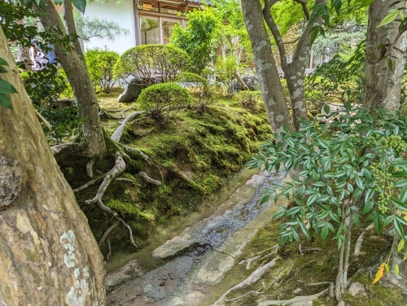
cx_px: 204
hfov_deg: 71.5
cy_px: 153
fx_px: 282
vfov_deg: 56.9
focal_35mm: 24
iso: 42
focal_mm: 6.81
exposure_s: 1/223
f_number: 1.85
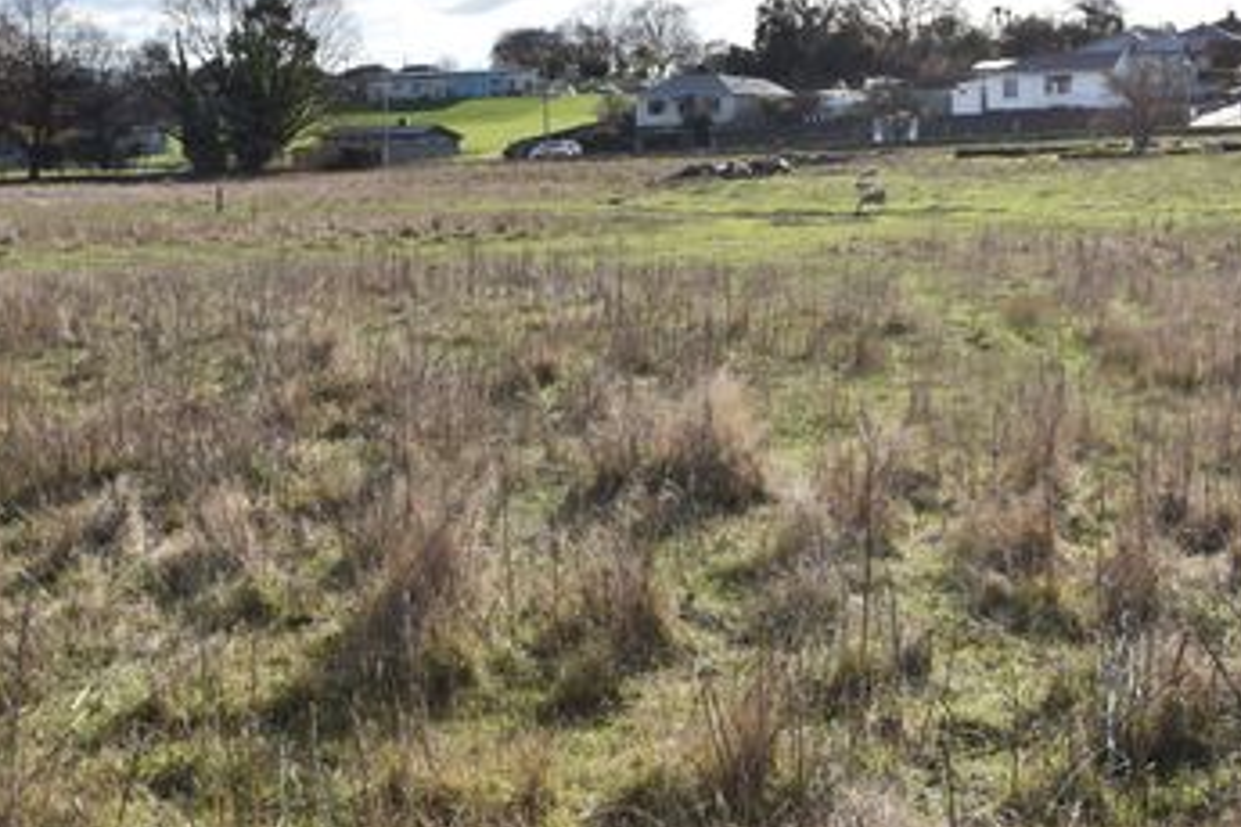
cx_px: 809
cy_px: 315
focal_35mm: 49
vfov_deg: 27.4
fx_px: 1689
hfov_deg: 39.9
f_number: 10
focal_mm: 24
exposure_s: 1/400
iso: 200
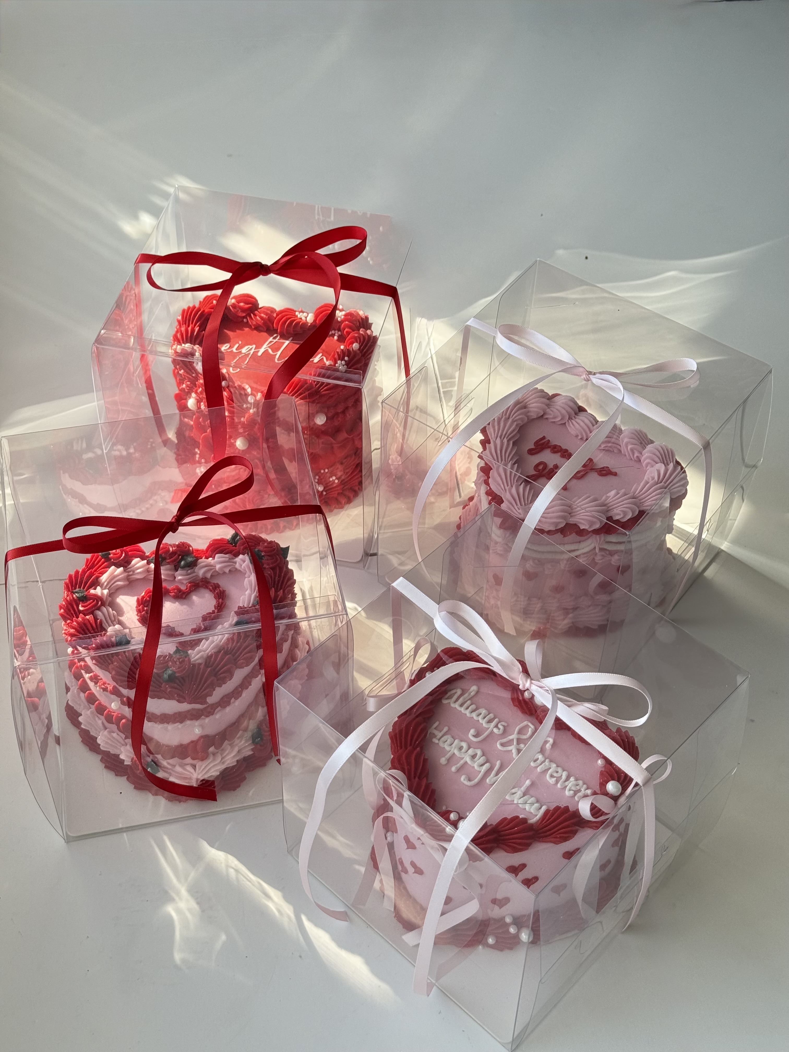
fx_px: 1459
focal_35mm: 48
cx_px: 394
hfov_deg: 30.3
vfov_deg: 39.7
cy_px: 526
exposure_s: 1/342
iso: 80
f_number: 1.78
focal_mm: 6.76
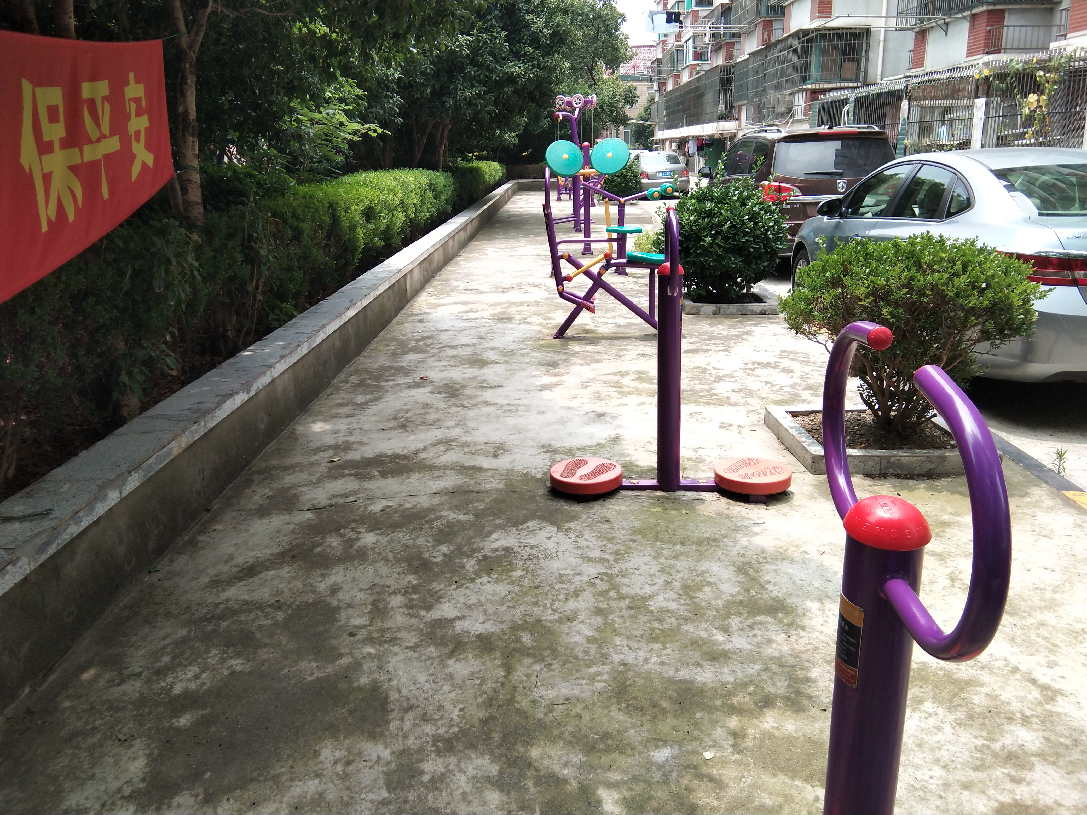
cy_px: 408
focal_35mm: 31
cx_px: 544
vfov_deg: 45.4
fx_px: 973
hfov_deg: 58.4
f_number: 2.2
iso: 50
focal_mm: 3.69
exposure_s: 1/305
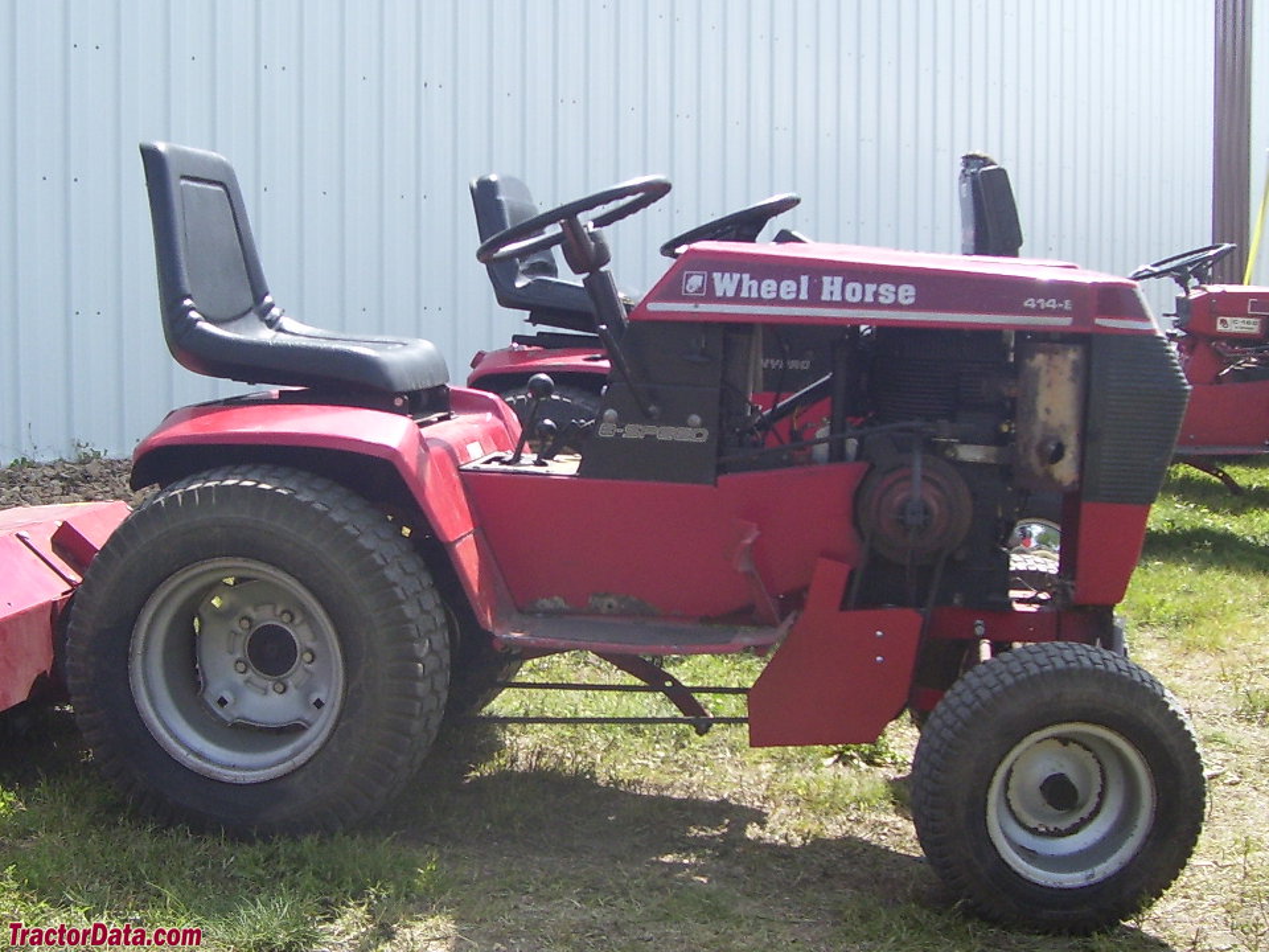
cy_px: 476
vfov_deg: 41.8
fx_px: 1246
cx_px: 634
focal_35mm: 34
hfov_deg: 54.0
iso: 80
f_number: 2.7
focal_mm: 5.6
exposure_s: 1/750
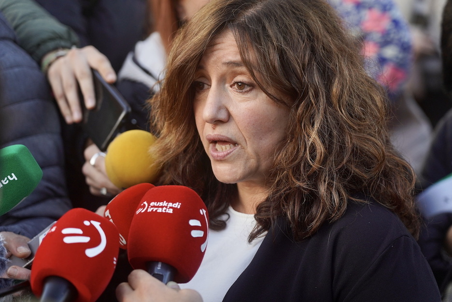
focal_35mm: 105
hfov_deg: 19.5
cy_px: 151
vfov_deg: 13.0
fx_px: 1318
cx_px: 226
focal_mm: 105
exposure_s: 1/640
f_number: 4
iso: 500
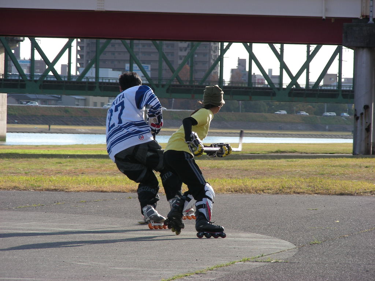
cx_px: 188
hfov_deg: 8.6
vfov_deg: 6.5
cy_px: 140
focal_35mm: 230
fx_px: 2492
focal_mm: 38.3
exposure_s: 1/266
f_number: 4
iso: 50
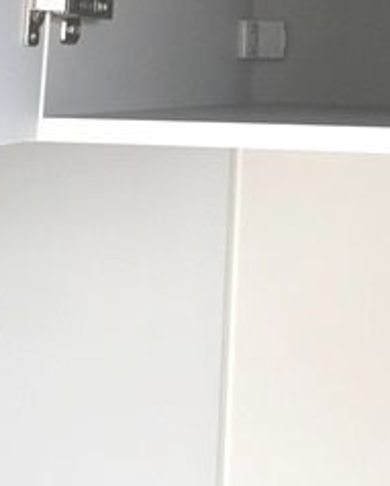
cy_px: -116
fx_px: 1094
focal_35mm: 76
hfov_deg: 19.6
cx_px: 398
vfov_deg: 22.8
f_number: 2.2
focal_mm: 4.15
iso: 160
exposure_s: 1/30
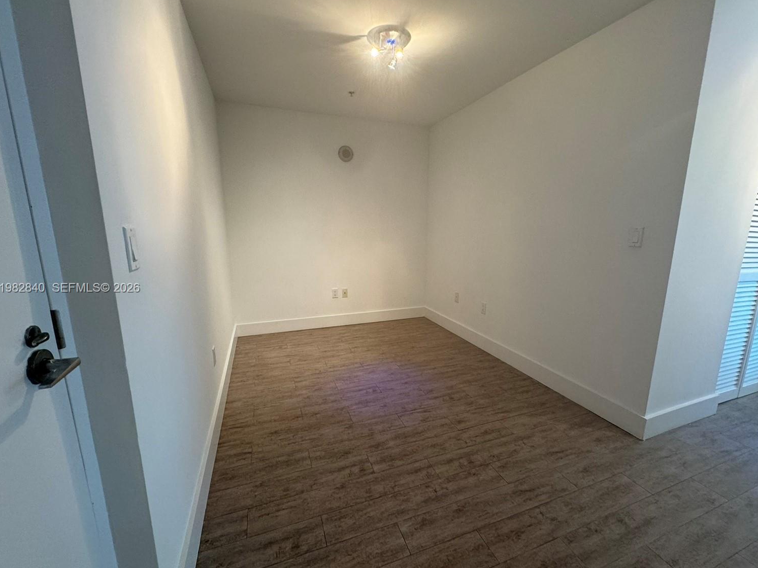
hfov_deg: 98.1
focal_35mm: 15
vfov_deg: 81.7
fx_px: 328
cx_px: 388
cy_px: 289
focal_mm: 2.22
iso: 200
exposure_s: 1/60
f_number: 2.2
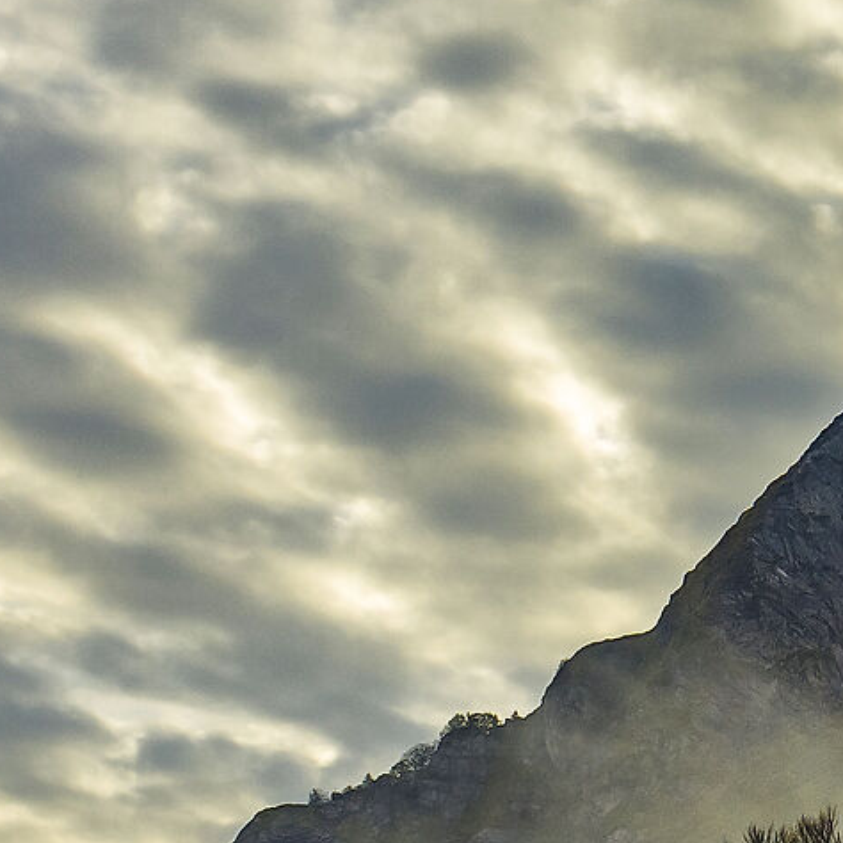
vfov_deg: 10.0
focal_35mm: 174
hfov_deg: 9.5
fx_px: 4798
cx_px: 1542
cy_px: 117
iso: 200
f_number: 7.1
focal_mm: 27
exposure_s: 1/200
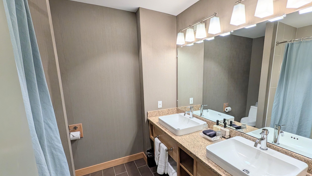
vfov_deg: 66.7
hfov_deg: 98.7
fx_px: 132
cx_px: 178
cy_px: 101
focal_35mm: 16
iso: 47
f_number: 1.7
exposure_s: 1/164
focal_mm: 2.02
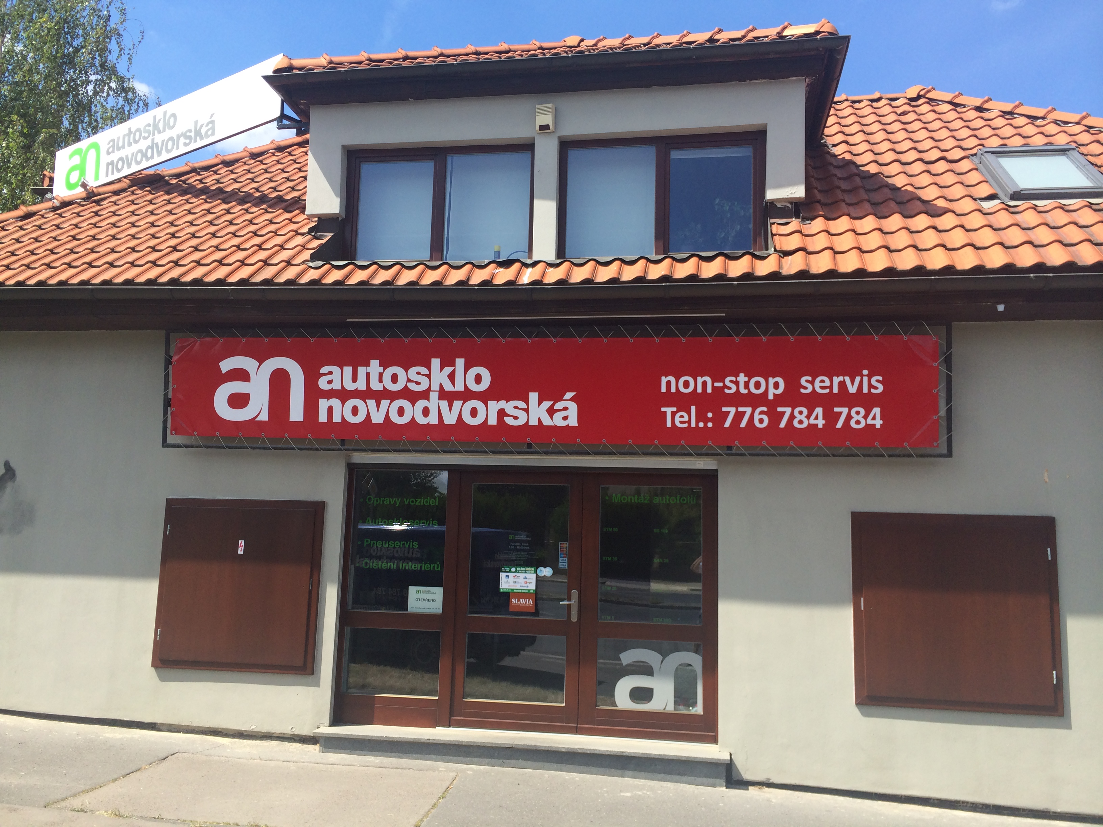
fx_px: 956
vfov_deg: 46.8
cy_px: 414
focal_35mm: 30
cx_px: 552
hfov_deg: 60.0
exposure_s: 1/1208
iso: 32
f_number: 2.2
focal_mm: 4.12
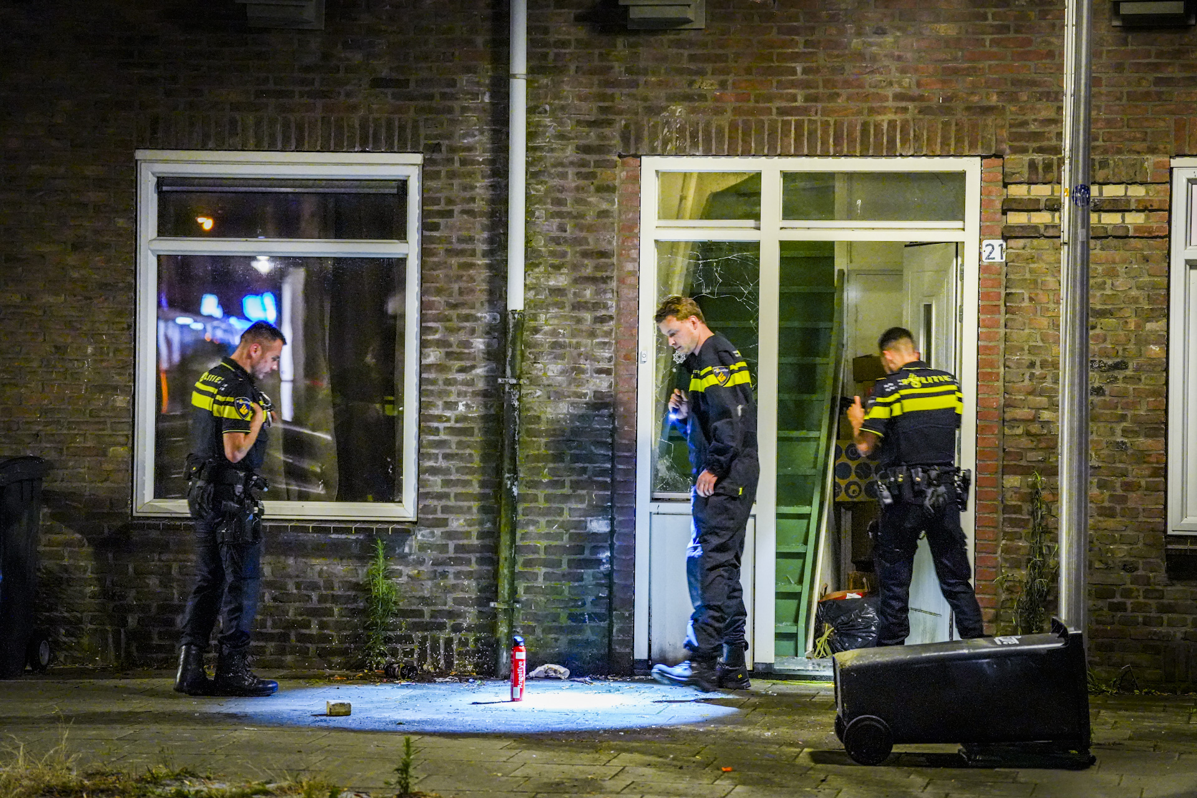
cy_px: 399
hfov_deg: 18.9
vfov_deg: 12.7
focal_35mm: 108
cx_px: 598
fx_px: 3591
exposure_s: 1/30
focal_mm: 108
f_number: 2.8
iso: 10000
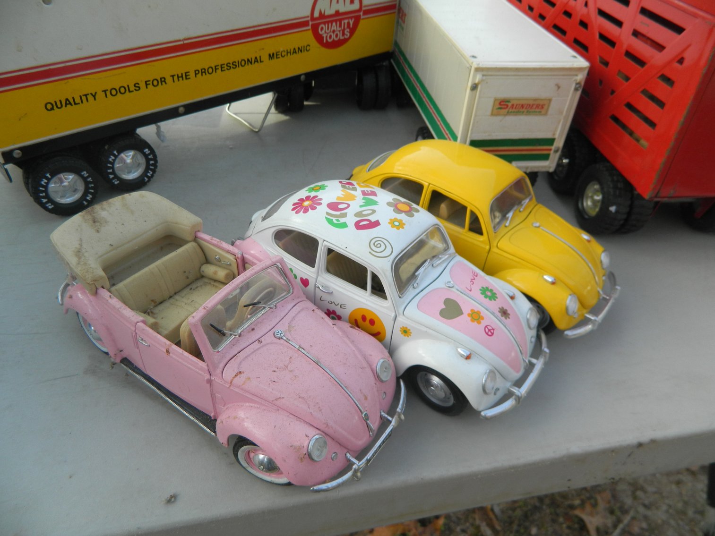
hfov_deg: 69.4
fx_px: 516
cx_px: 358
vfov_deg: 54.9
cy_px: 268
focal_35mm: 25
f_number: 3.1
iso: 80
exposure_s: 1/200
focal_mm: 4.5
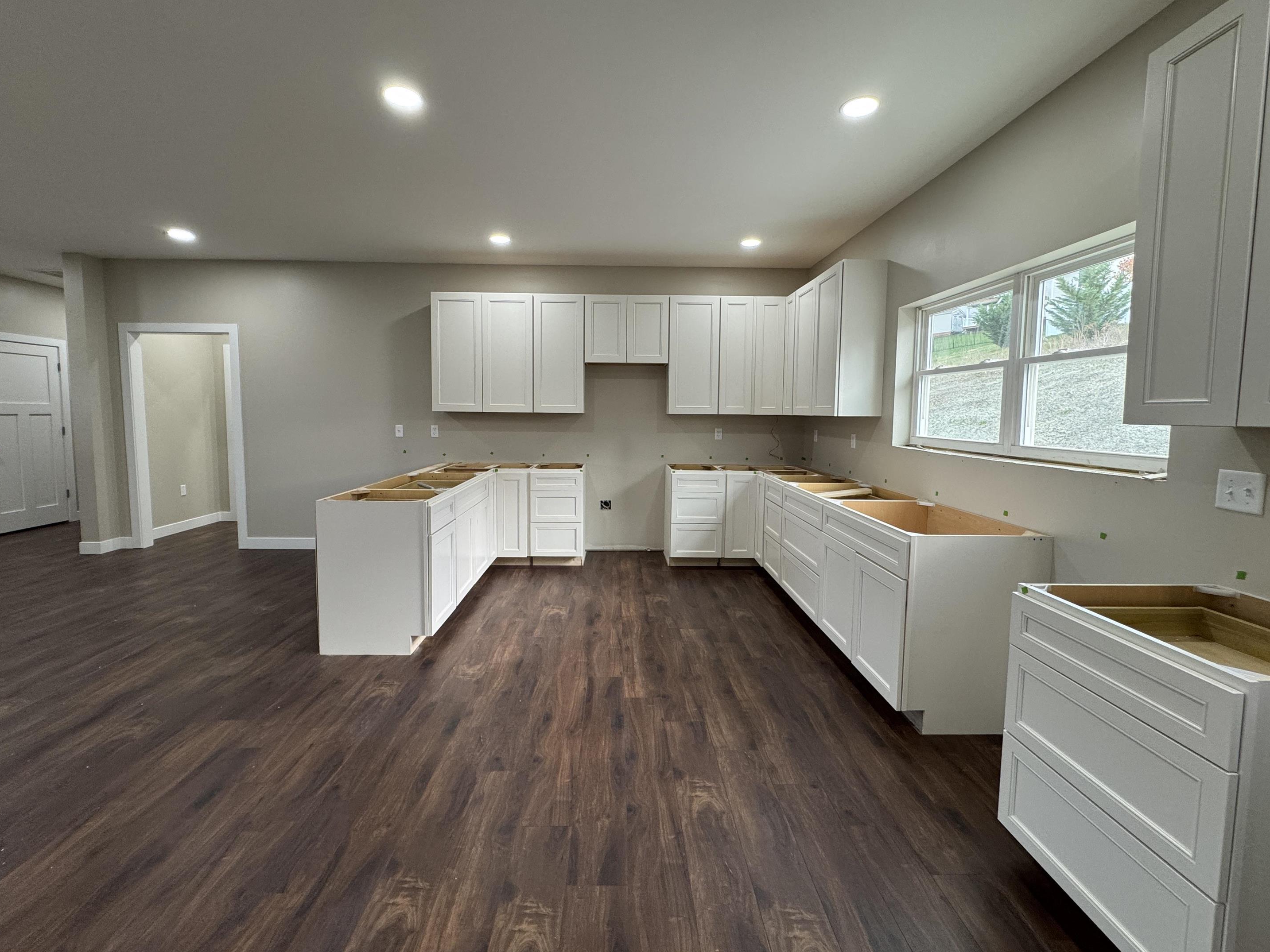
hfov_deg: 98.2
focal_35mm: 15
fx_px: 550
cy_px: 453
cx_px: 625
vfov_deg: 81.7
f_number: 2.2
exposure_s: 1/120
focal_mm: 2.22
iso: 200
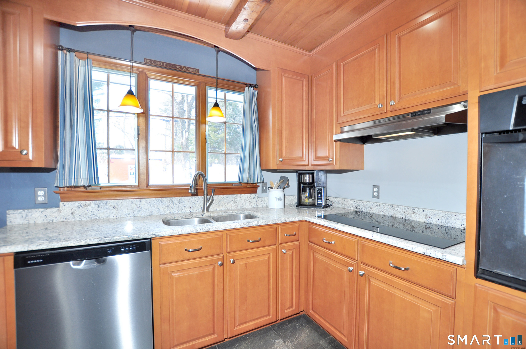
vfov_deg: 77.2
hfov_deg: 100.5
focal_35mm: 15
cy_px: 174
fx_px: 219
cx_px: 263
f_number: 4
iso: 200
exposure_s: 1/60
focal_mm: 10
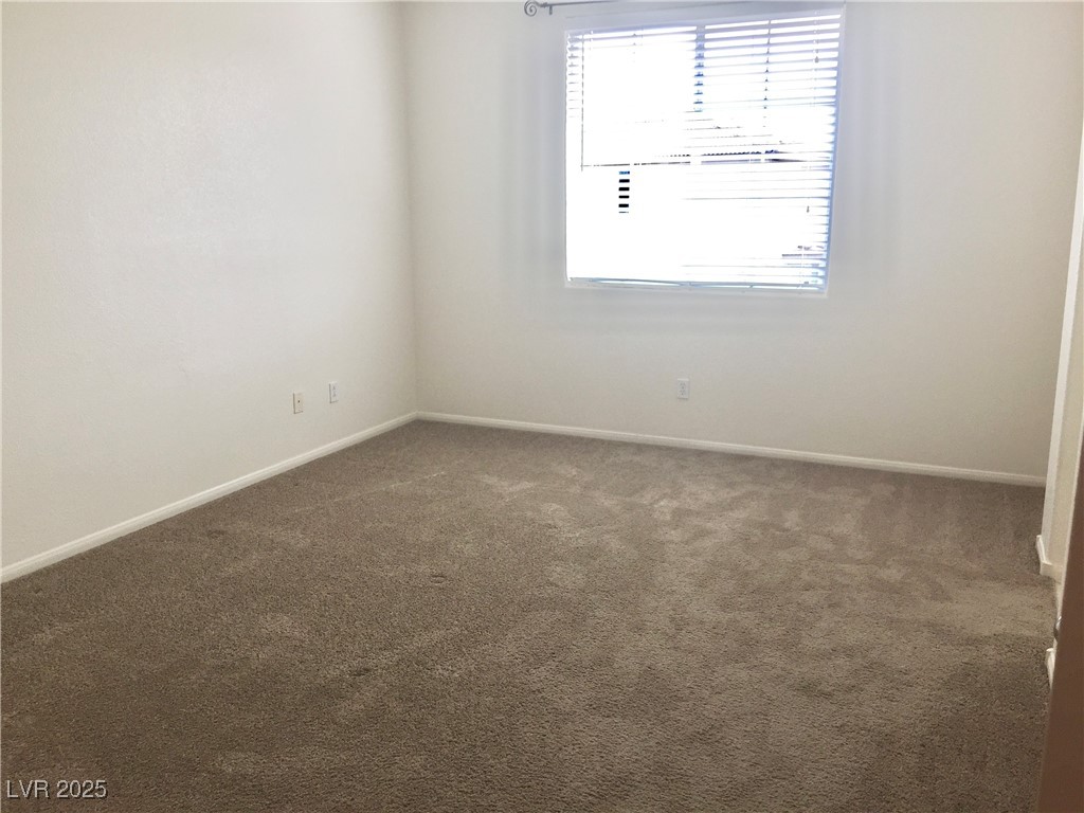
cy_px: 406
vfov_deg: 48.2
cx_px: 542
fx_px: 908
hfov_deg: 61.7
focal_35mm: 29
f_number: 2.2
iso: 32
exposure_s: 1/120
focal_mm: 4.15
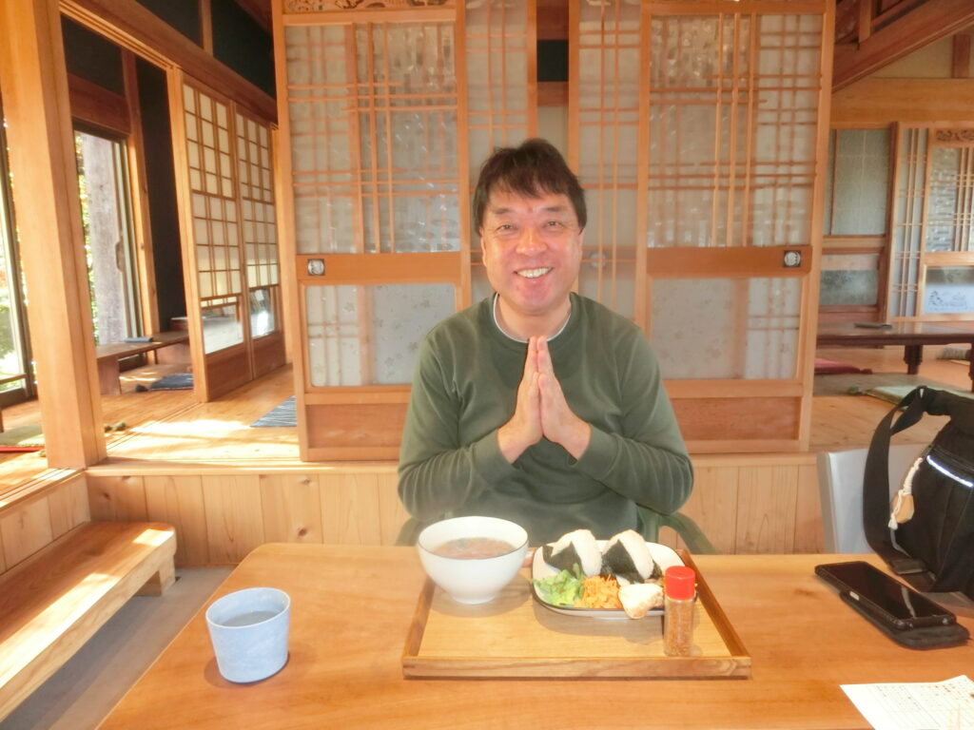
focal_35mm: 24
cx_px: 487
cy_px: 365
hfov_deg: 71.6
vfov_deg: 56.8
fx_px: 675
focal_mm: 4.24
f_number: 3
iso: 400
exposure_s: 1/60
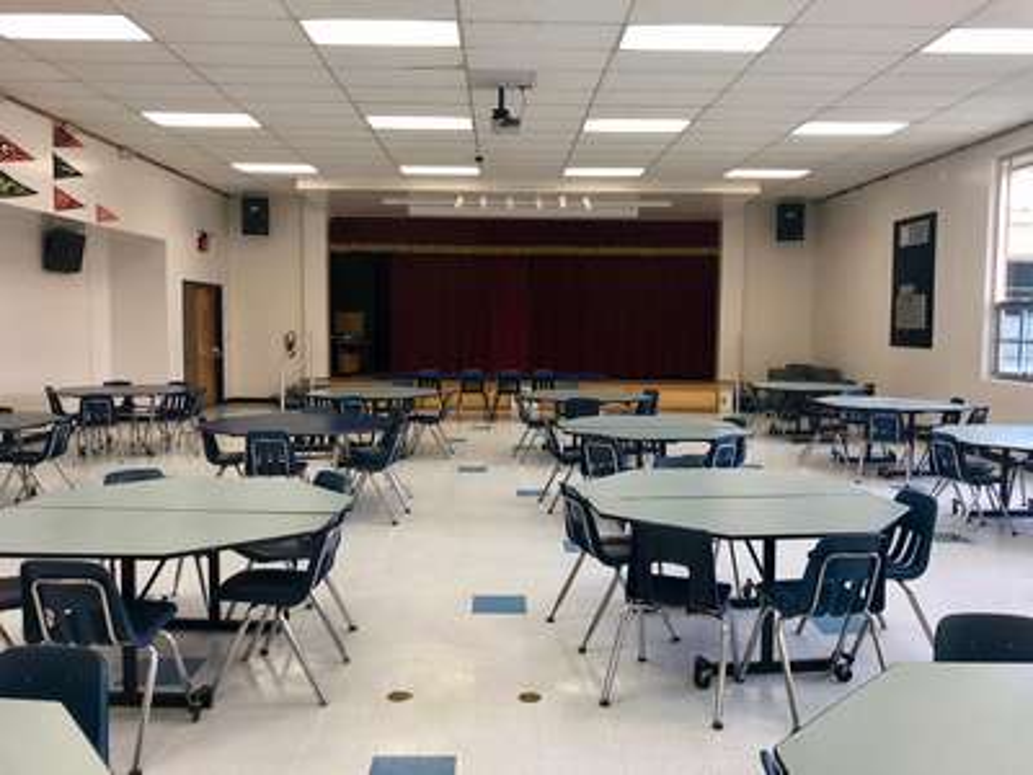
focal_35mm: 28
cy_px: 388
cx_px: 516
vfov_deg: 49.7
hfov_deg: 63.4
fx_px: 836
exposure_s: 1/30
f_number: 1.8
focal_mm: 4
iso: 25
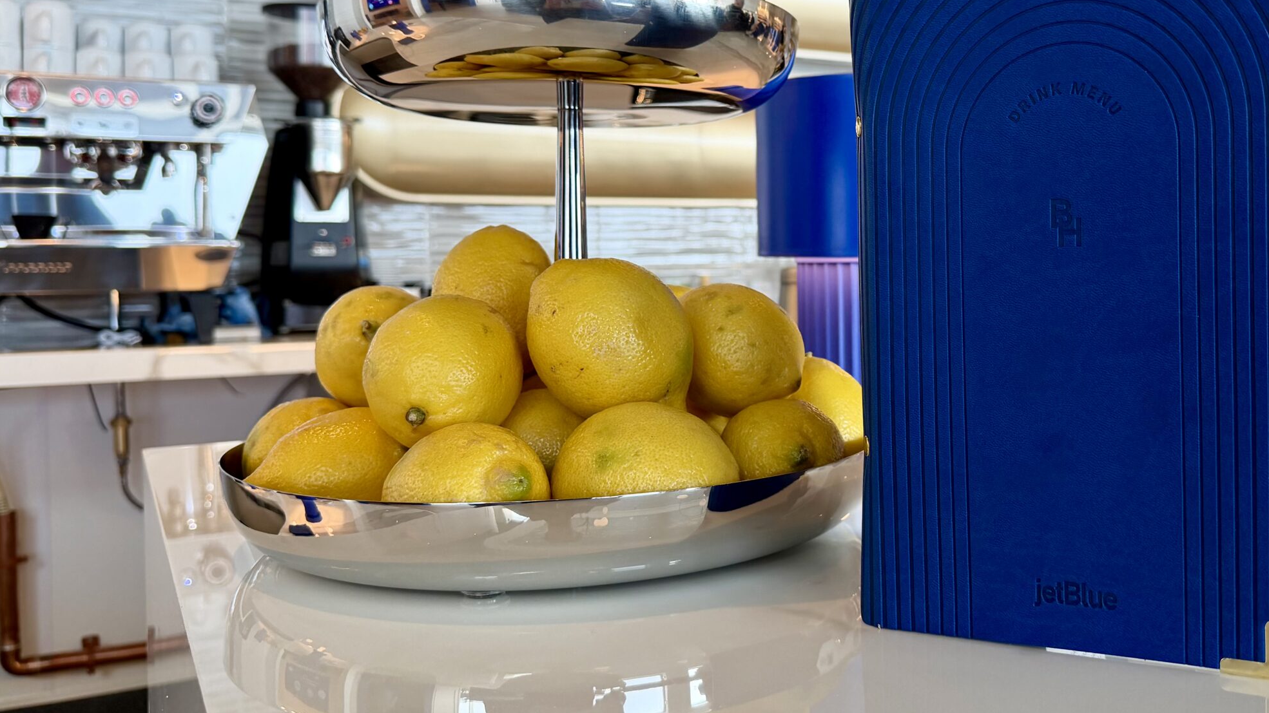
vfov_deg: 34.4
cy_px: 260
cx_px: 793
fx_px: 1144
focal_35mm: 34
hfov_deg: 57.3
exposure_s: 1/153
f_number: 1.78
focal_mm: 6.76
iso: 160
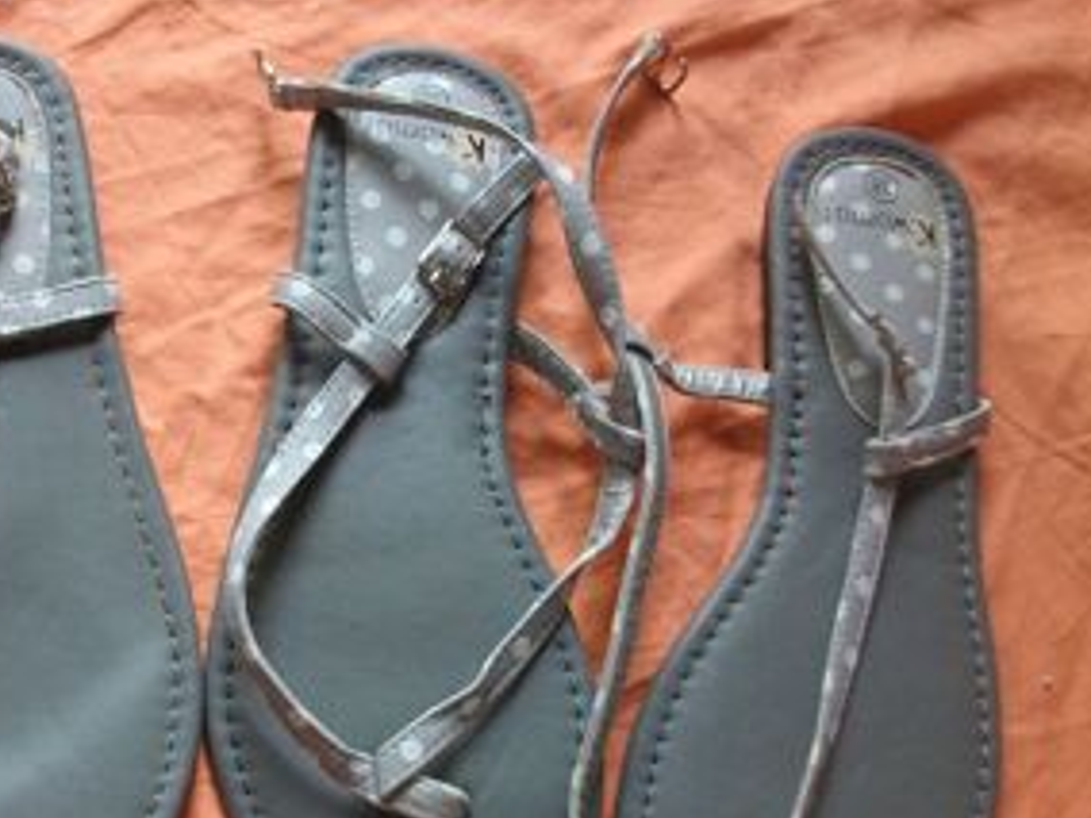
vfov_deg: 27.0
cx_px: 196
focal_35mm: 54
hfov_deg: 34.3
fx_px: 1702
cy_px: 503
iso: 142
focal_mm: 5.7
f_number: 2.9
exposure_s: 1/40
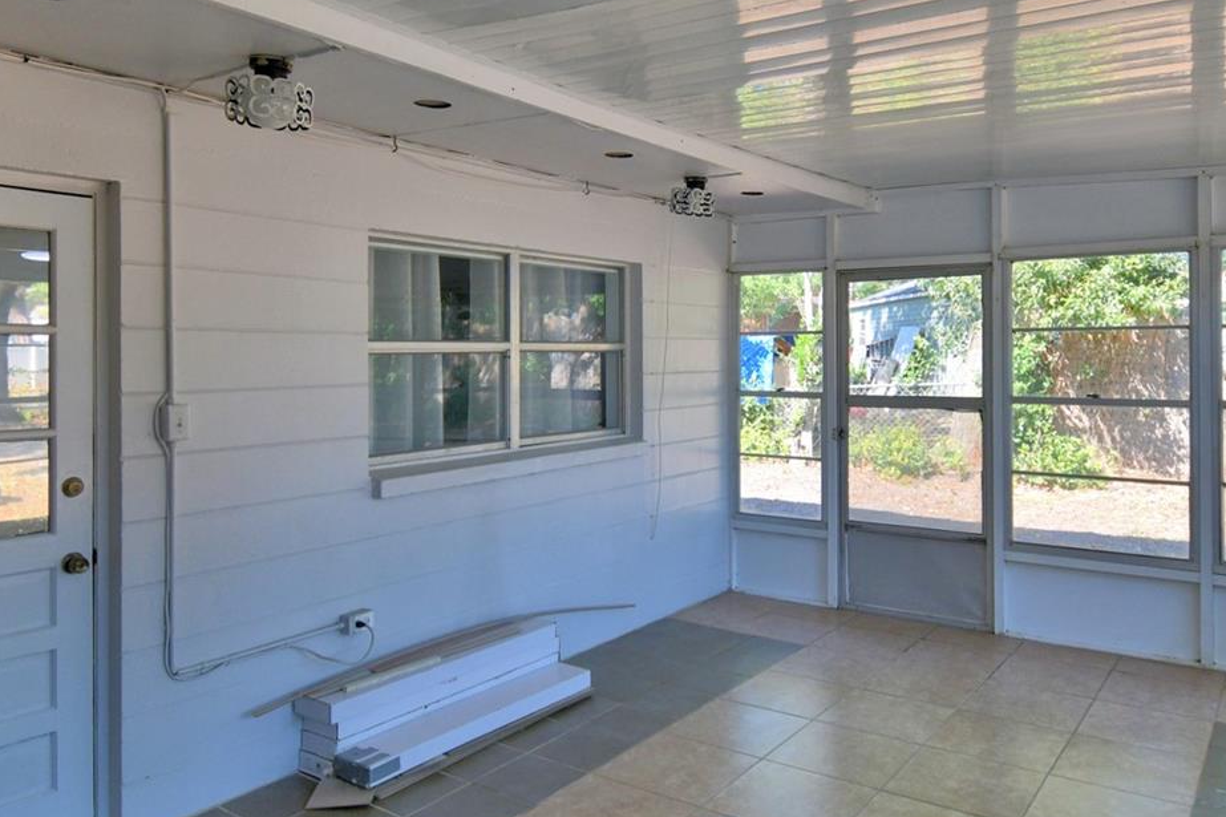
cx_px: 655
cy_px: 347
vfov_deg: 49.4
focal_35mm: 26
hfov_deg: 69.3
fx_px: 885
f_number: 4.5
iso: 200
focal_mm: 10
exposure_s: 1/320
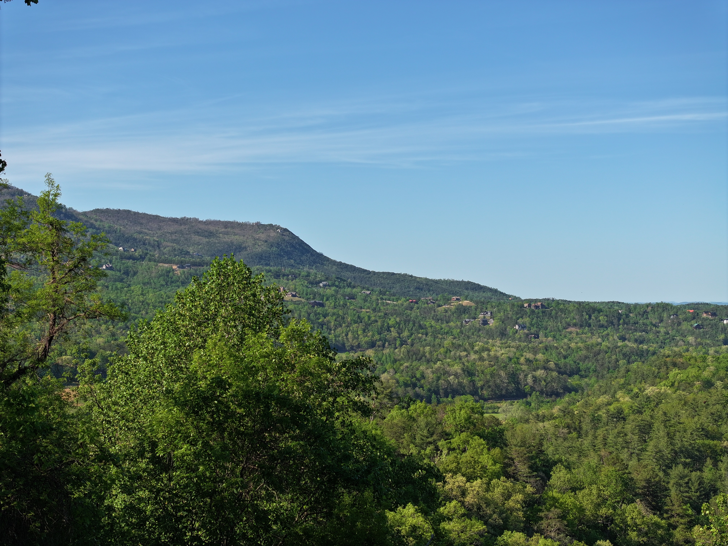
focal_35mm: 70
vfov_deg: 21.0
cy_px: 273
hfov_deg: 27.8
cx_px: 364
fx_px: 1472
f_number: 2.8
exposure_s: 1/1000
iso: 100
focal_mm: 19.35
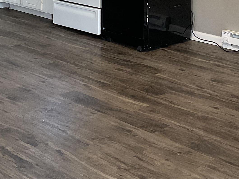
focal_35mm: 84
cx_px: 112
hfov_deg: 23.3
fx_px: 580
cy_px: -36
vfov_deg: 16.8
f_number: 1.8
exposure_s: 1/60
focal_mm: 3
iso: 50
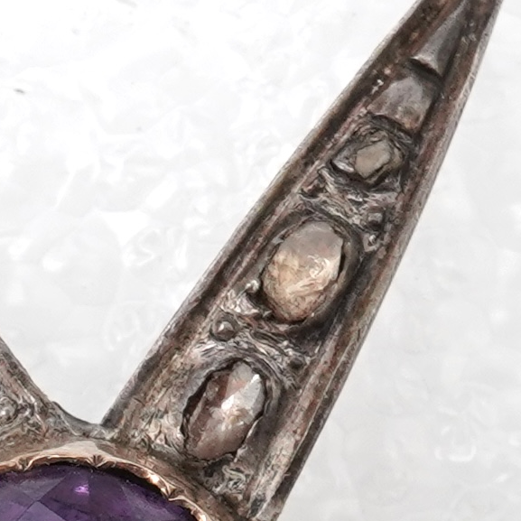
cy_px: 721
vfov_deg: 6.6
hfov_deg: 6.7
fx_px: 4444
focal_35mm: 261
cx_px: 59
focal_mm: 30
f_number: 22
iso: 640
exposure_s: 1/125
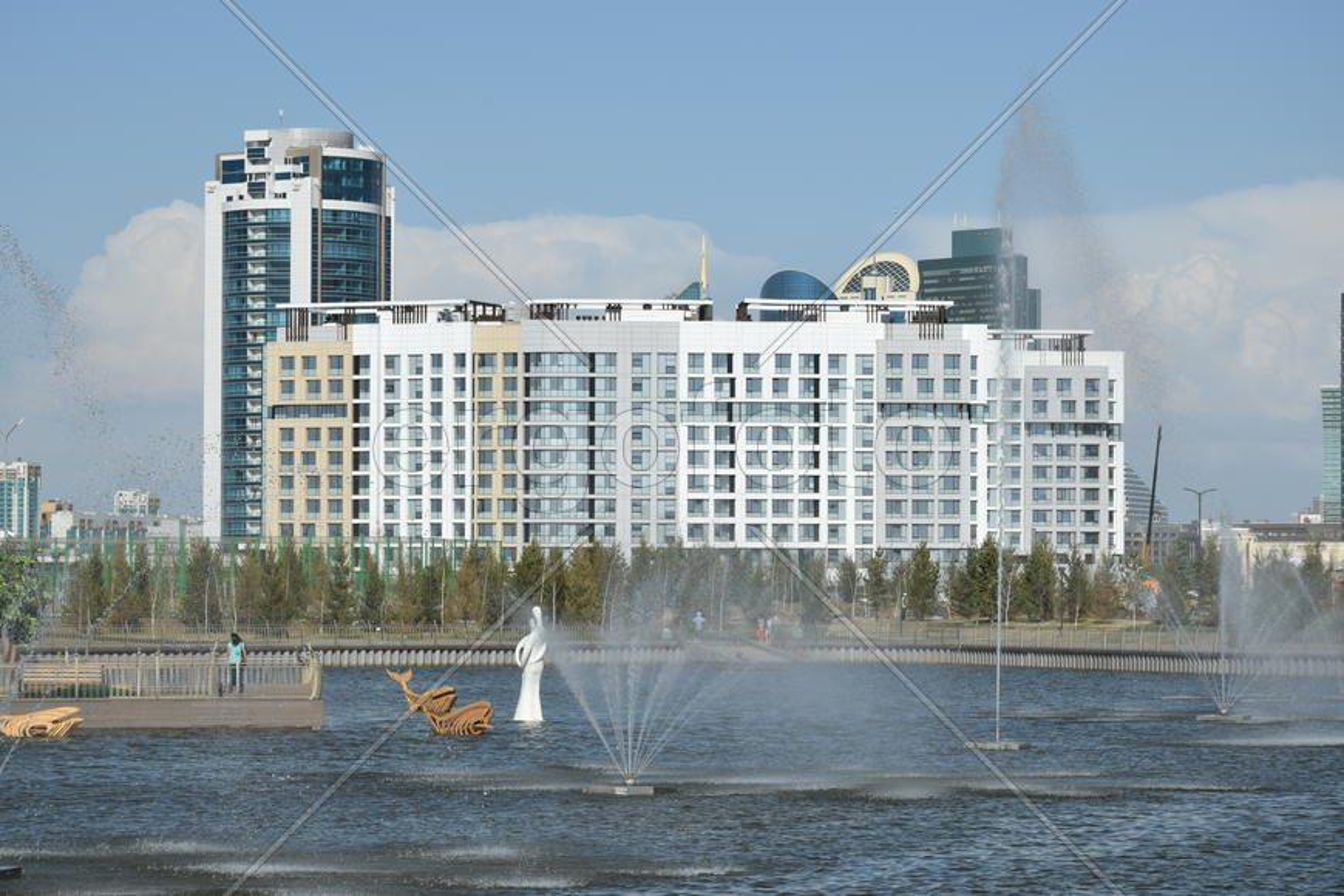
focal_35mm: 112
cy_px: 448
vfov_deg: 12.2
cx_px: 672
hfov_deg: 18.2
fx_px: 4200
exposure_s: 1/320
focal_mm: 75
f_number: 9
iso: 100
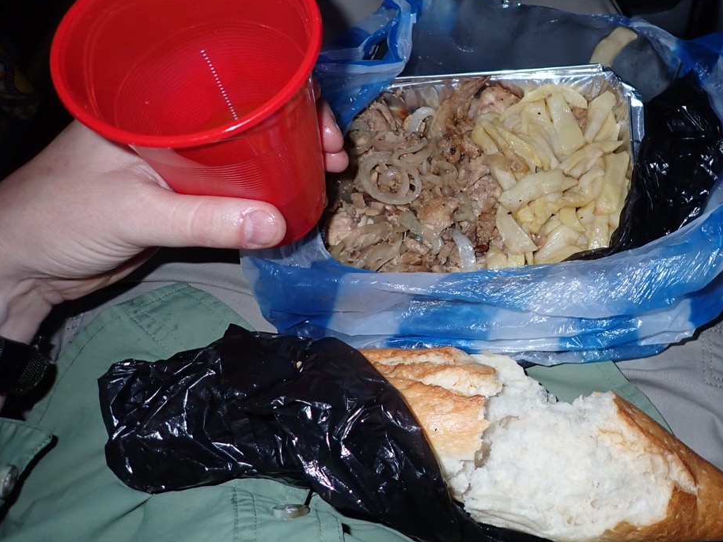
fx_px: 731
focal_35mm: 35
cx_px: 503
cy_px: 194
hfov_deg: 51.3
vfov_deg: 40.4
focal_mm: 4.5
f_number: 5.6
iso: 200
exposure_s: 1/30
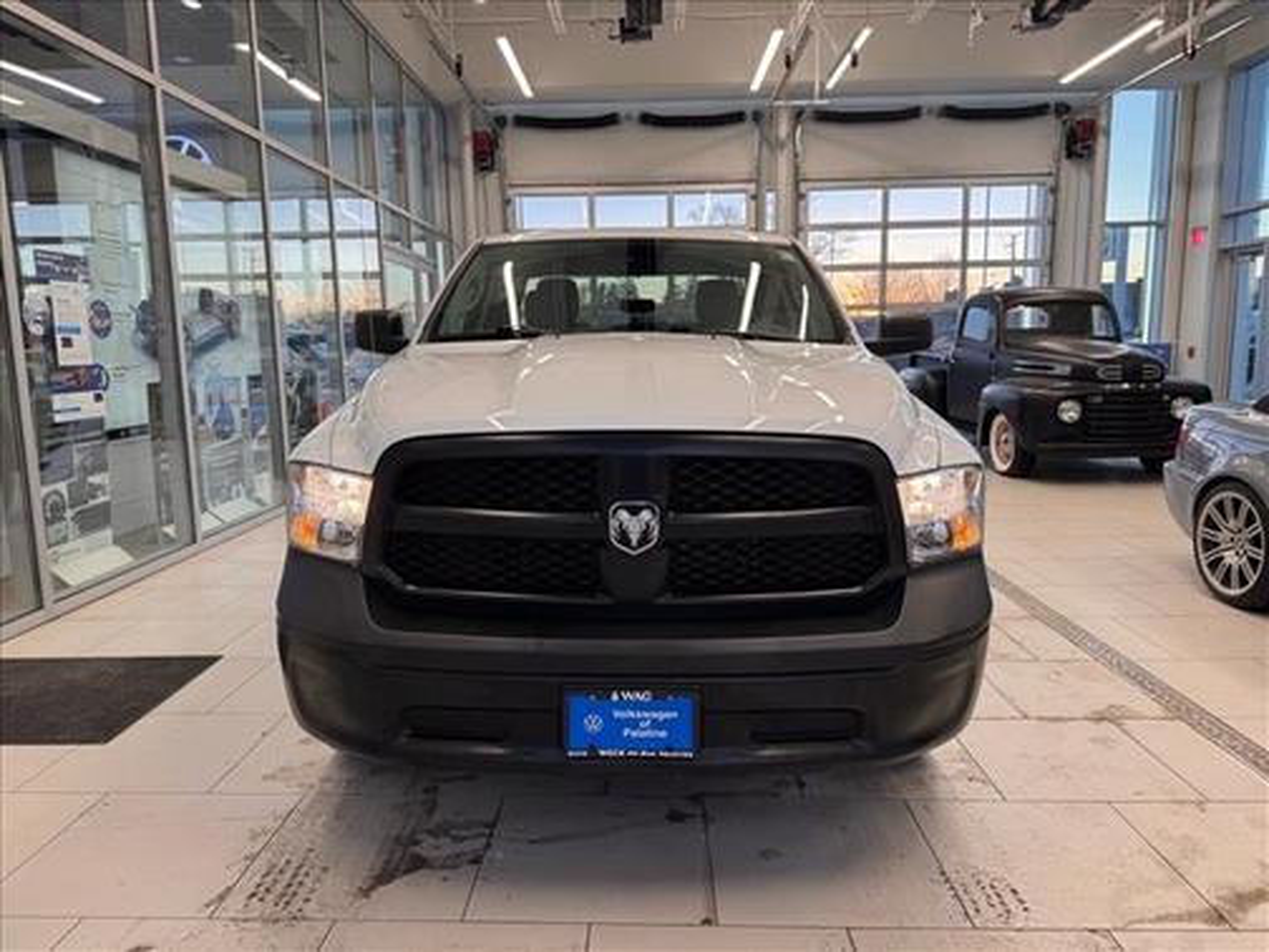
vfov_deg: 56.8
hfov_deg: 71.6
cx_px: 634
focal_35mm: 24
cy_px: 476
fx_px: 880
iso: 64
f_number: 1.78
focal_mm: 6.76
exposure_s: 1/120
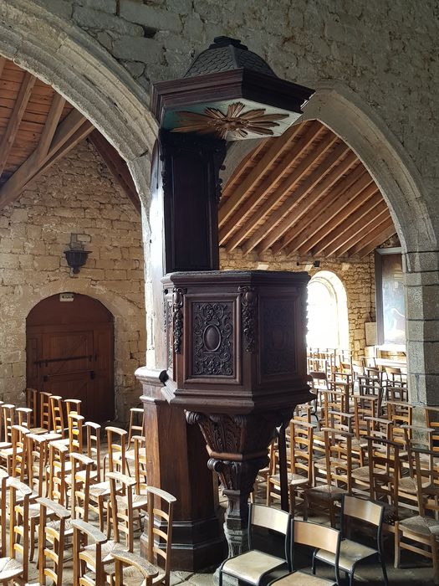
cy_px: 293
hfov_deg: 53.1
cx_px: 220
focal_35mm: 26
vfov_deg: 67.3
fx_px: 440
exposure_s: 1/50
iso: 100
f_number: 1.7
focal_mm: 4.2
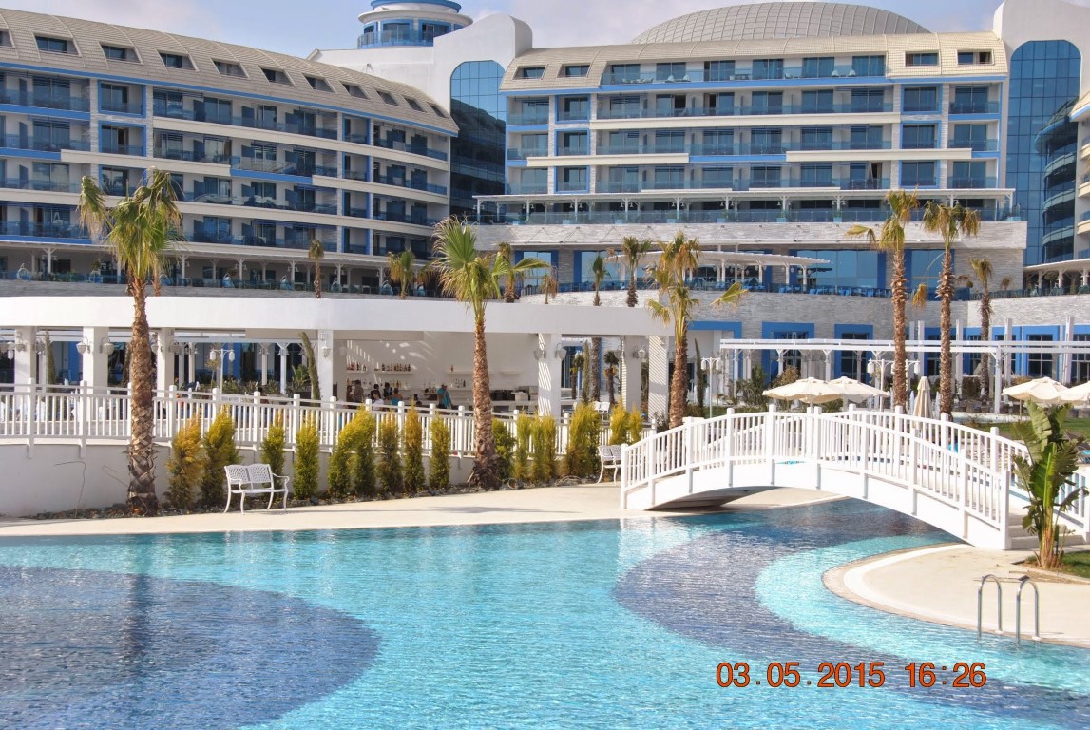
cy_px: 365
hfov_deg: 31.9
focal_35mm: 63
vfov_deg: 21.6
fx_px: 1910
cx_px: 545
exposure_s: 1/250
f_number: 8
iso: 100
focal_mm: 42
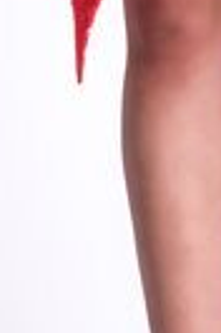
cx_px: 246
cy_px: -401
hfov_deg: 3.1
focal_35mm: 434
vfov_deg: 4.7
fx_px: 4017
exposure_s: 1/125
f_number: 8
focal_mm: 60
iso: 100
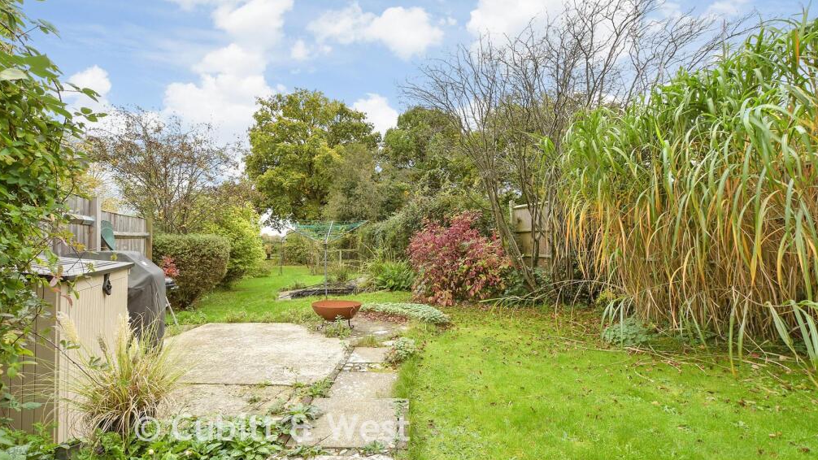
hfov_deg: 99.4
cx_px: 405
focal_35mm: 16
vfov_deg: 67.1
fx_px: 347
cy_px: 238
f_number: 8
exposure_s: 1/25
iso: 160
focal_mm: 10
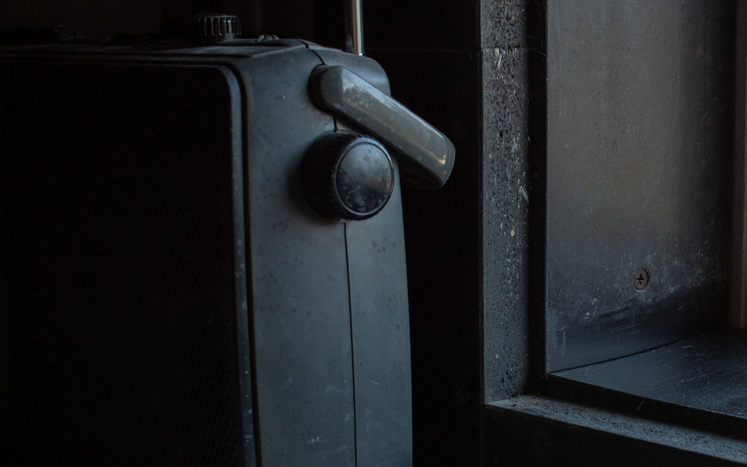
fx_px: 1669
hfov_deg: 24.6
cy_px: 342
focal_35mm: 82
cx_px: 641
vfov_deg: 15.9
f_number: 5.6
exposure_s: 1/125
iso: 250
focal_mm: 29
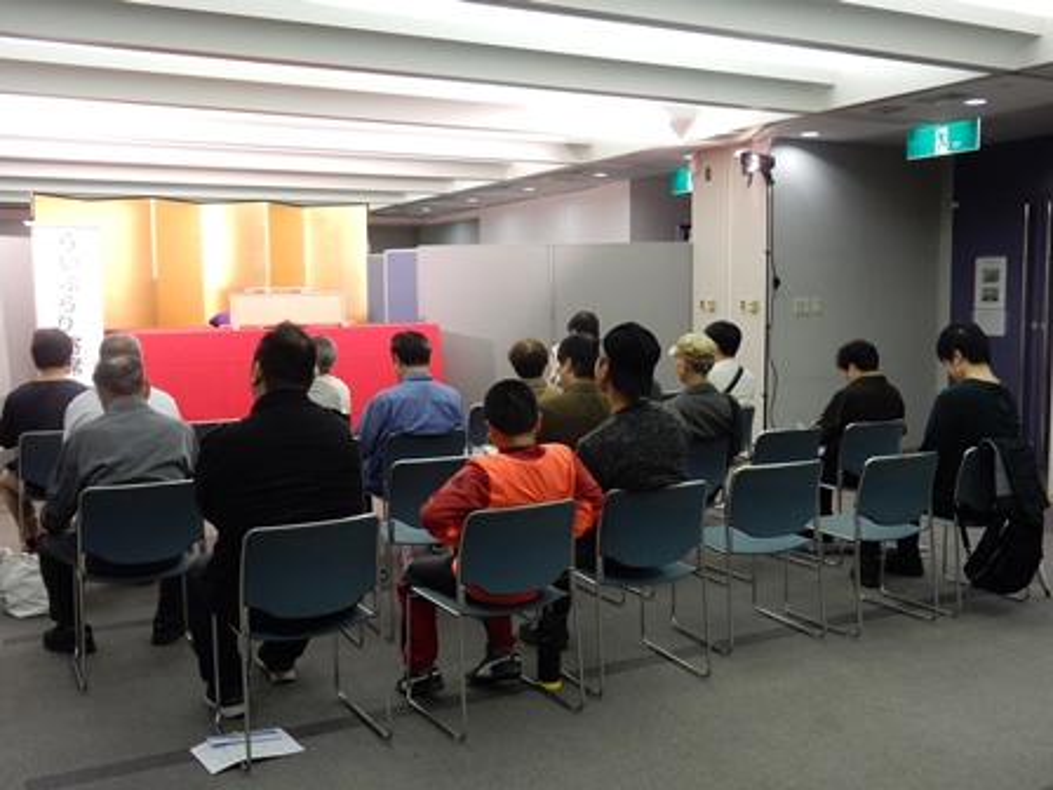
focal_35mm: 36
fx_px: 1095
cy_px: 395
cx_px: 526
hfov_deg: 51.4
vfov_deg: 39.7
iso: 400
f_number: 4
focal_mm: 6.4
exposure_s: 1/25
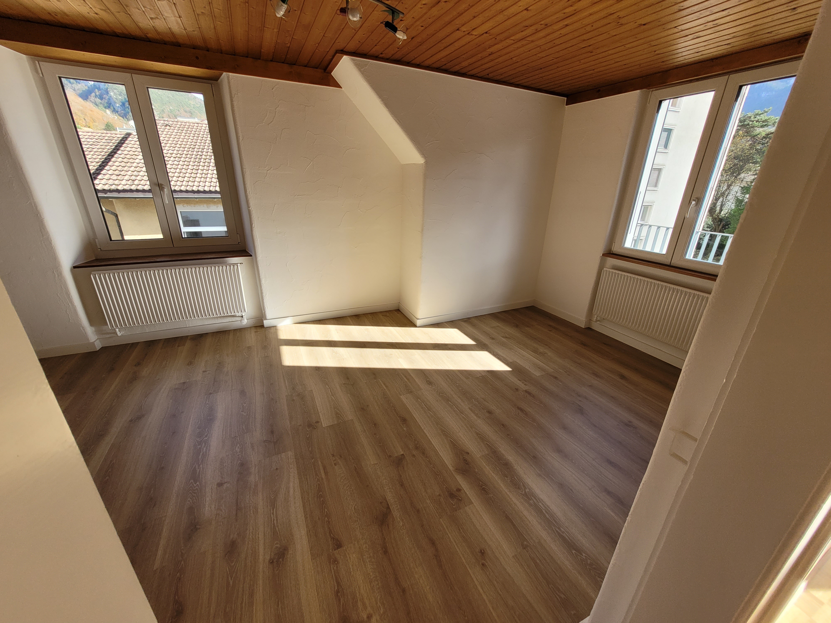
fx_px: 312
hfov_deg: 106.2
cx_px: 416
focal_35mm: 13
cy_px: 312
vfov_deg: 89.9
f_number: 2.2
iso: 40
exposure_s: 1/165
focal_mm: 1.74
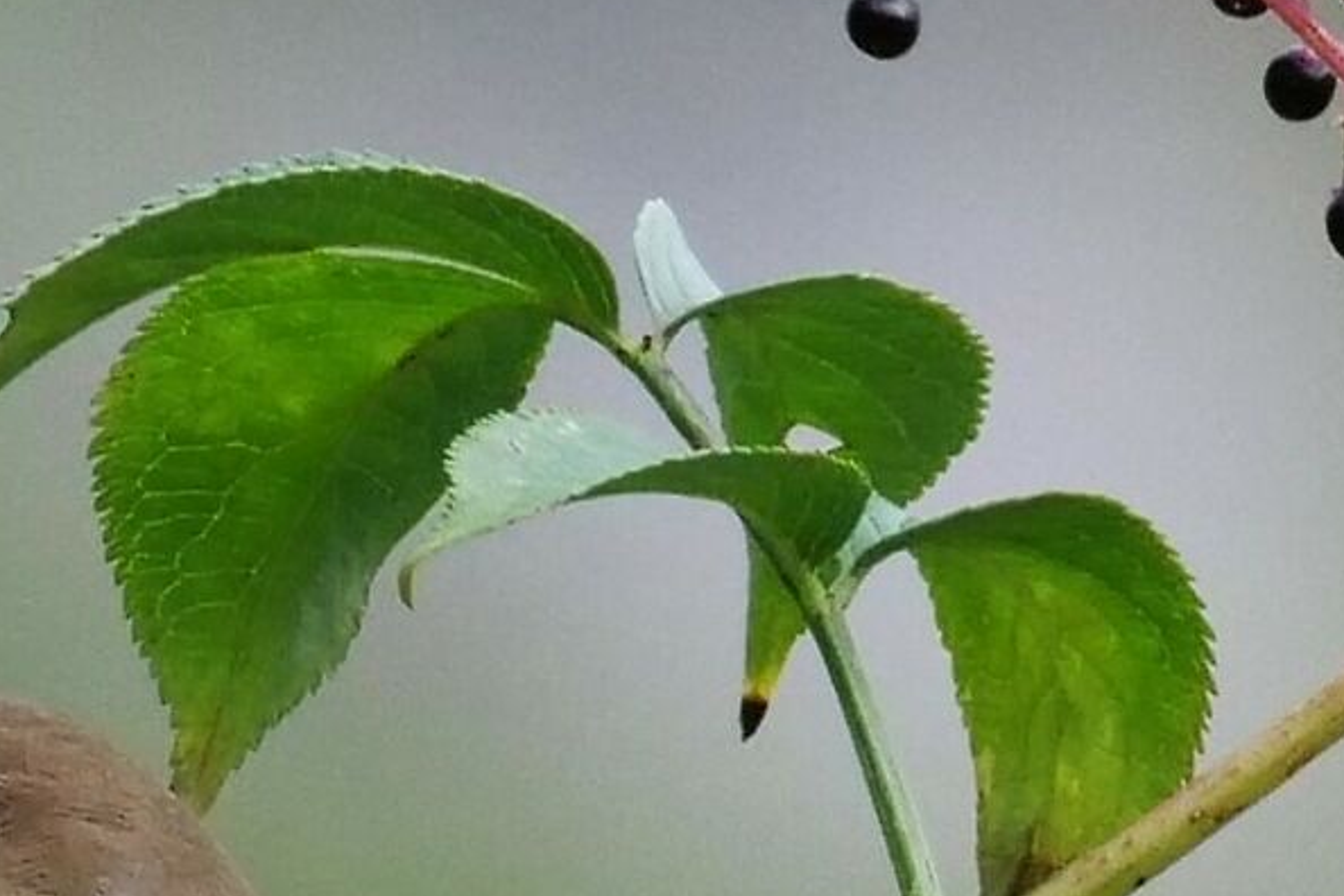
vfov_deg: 0.5
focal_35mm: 2941
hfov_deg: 0.7
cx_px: 18
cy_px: 1175
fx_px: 109789
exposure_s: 1/400
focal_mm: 350
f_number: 5.9
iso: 800
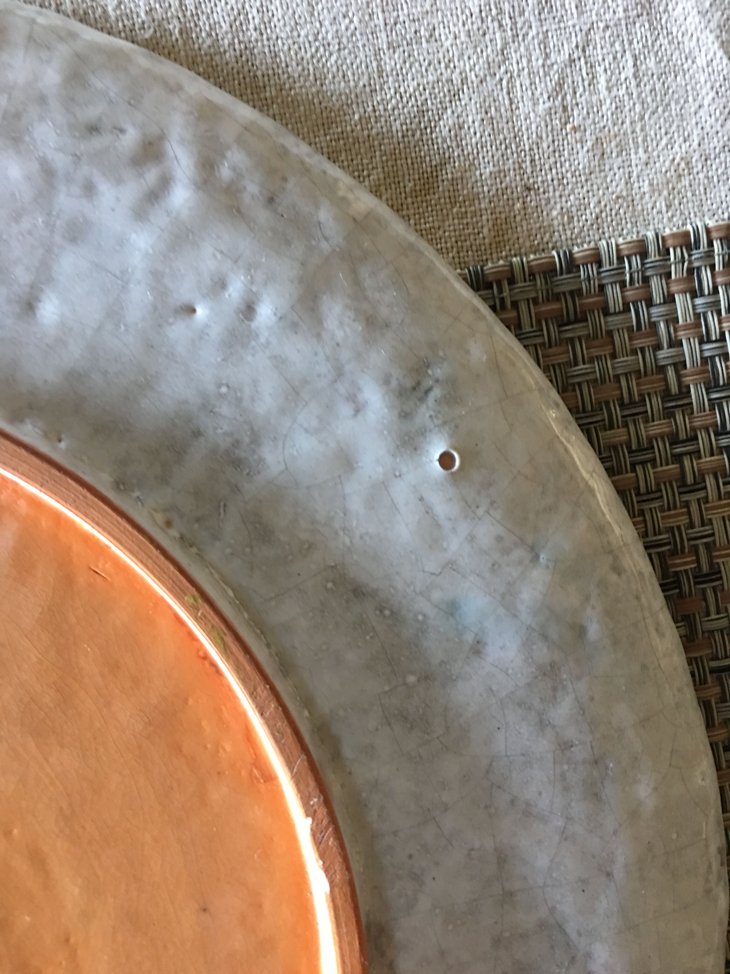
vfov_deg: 61.7
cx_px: 365
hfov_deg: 48.2
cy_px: 487
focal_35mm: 29
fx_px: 815
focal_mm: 4.15
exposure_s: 1/10
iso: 100
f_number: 2.2
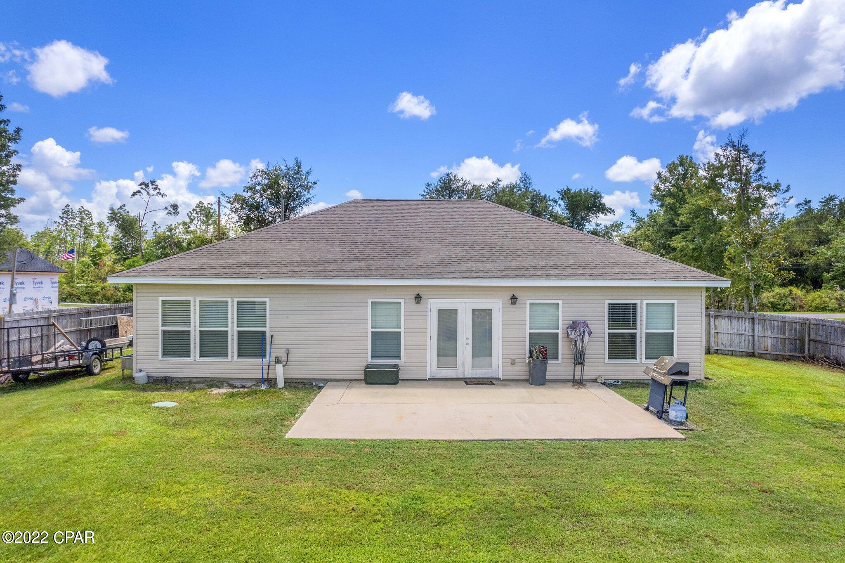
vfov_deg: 57.2
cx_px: 422
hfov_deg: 78.6
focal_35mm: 22
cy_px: 282
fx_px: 516
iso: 200
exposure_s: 1/2500
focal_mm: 8.38
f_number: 2.8
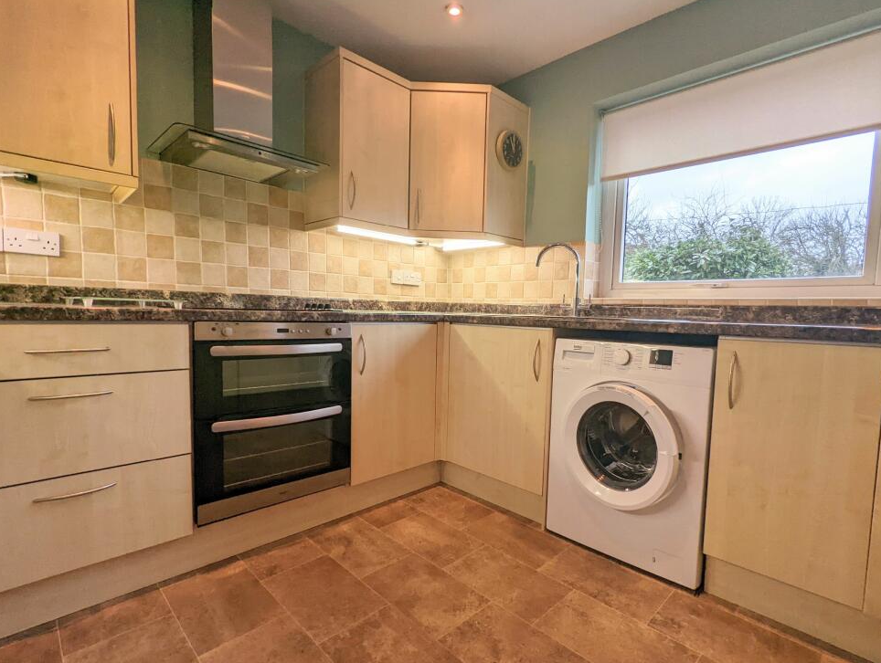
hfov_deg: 90.9
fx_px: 433
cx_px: 462
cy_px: 343
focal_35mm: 17
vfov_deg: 74.9
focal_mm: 2.35
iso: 72
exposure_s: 1/187
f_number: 2.2
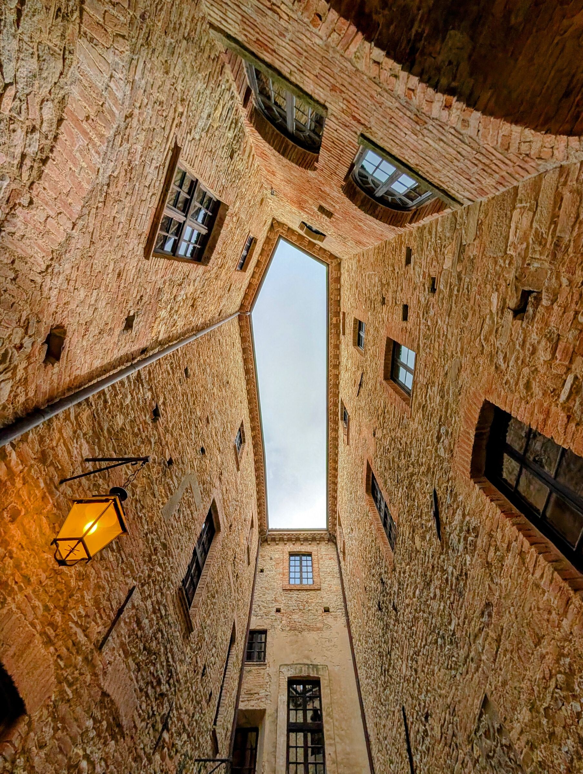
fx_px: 269
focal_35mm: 12
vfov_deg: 110.5
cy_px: 387
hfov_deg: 94.6
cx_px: 292
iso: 50
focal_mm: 2.02
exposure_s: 1/3077
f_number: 1.7
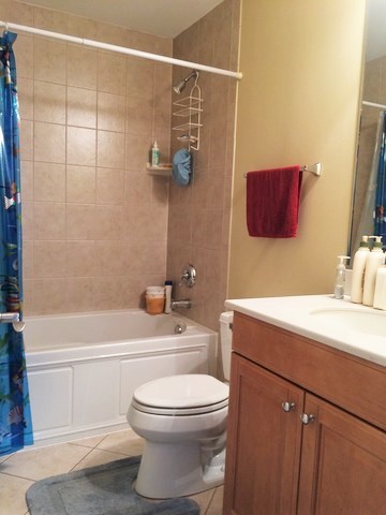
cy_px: 258
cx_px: 193
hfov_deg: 48.2
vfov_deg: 61.7
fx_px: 431
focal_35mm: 29
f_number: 2.2
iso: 100
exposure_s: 1/30
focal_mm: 4.15
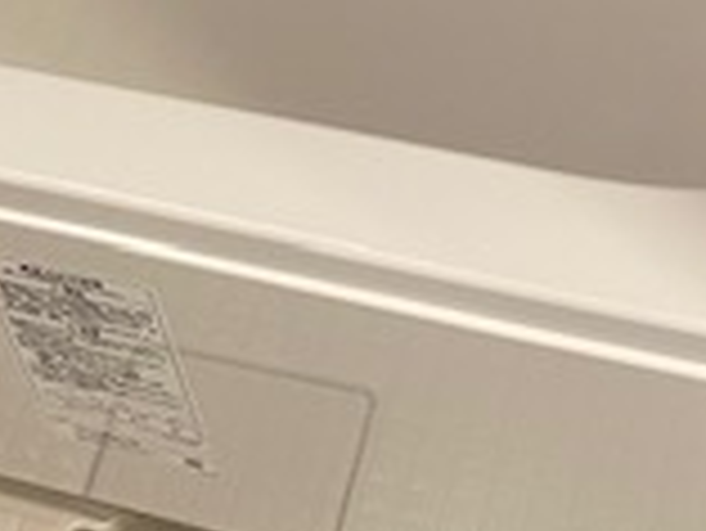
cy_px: -302
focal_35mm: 106
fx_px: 2164
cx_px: 130
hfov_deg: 18.3
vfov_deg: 13.1
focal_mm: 4.25
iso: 100
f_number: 1.8
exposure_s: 1/50
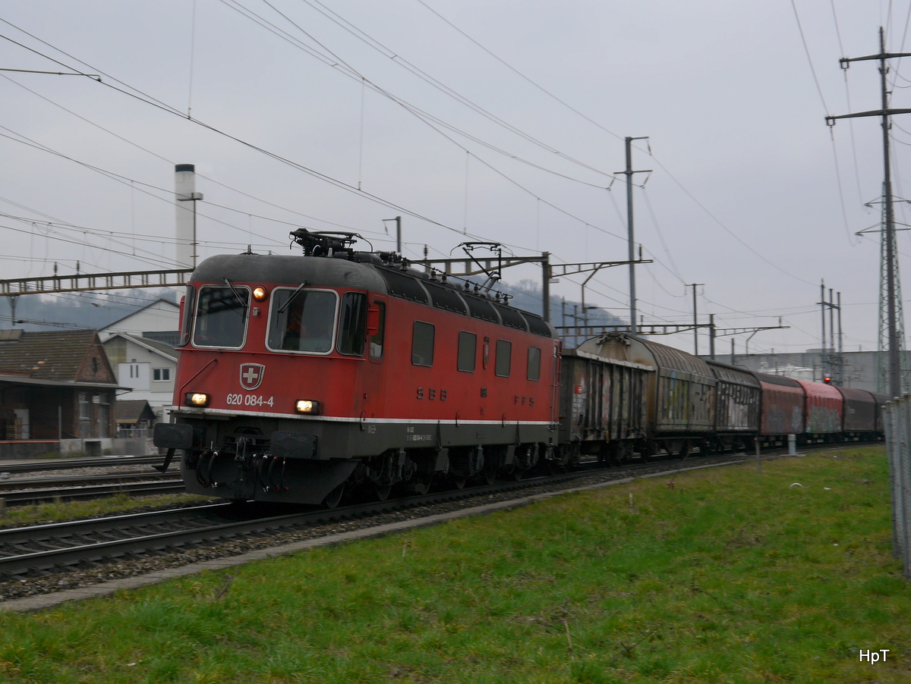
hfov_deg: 41.2
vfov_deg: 31.6
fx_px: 1212
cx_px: 456
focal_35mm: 46
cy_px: 342
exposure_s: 1/100
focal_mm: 23
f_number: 4.5
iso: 160
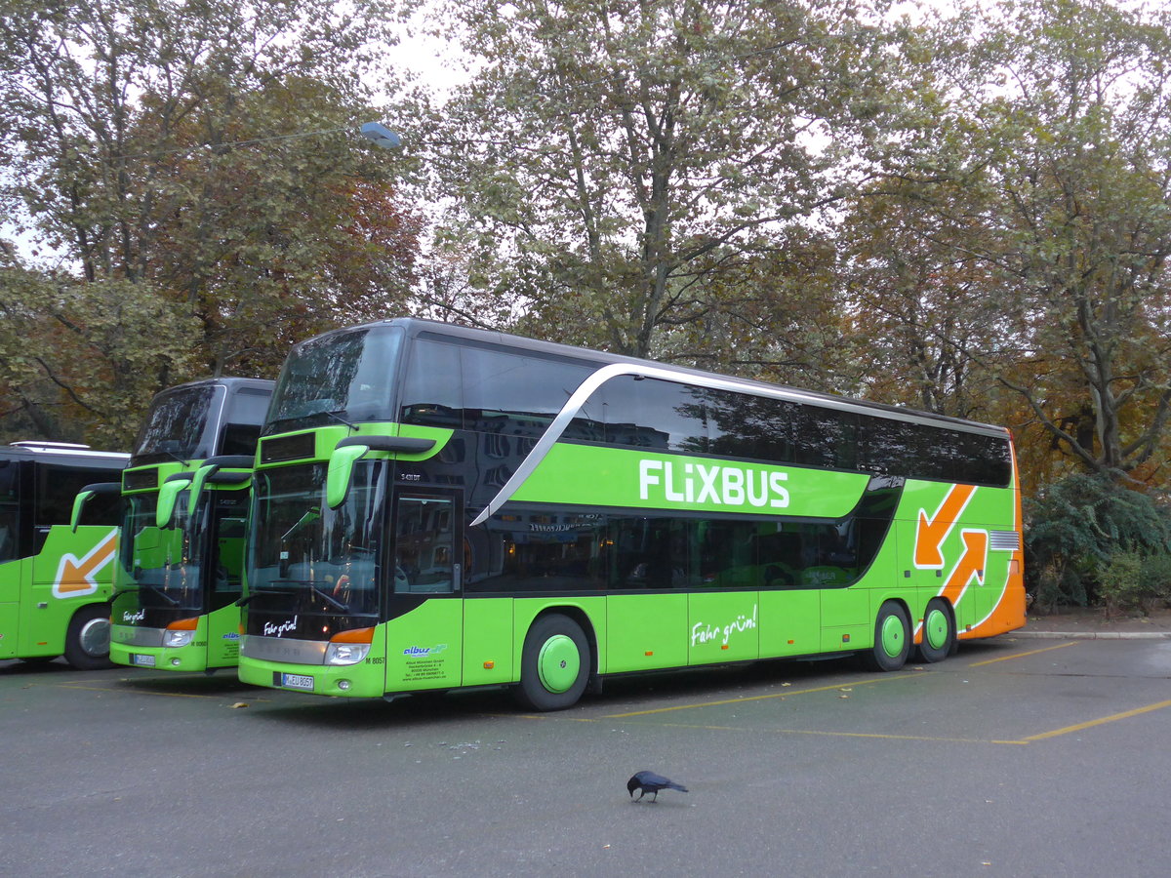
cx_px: 586
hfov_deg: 54.0
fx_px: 1150
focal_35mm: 34
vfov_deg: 41.8
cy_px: 439
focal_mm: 7
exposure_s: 1/60
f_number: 2.3
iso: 400
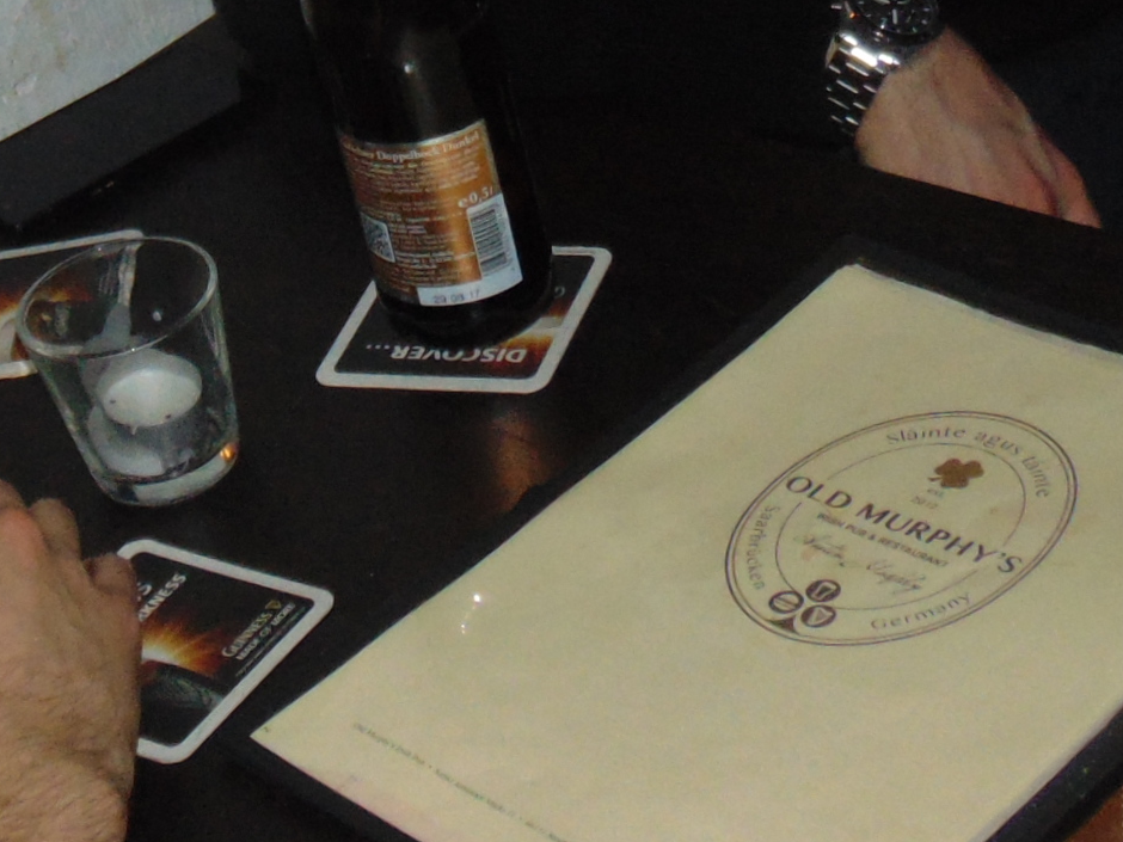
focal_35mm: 97
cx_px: 25
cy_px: -127
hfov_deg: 19.7
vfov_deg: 14.8
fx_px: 3147
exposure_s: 1/30
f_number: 3
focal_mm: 4.5
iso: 200
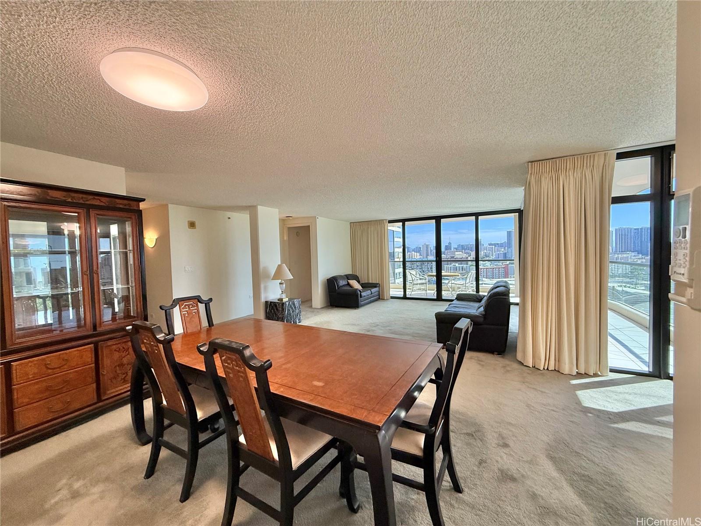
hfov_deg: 102.1
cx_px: 350
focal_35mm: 14
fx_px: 284
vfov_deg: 85.7
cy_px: 263
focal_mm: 2.22
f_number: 2.2
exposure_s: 1/120
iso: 250
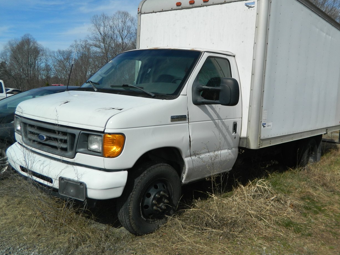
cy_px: 112
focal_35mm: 31
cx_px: 201
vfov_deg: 45.4
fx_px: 304
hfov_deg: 58.0
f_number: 8.7
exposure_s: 1/250
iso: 80
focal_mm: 4.5
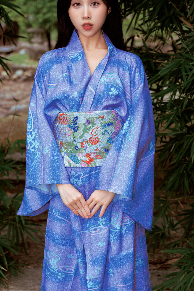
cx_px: 86
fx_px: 574
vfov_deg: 28.4
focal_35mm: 71
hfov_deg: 19.2
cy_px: 116
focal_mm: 56
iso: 100
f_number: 4
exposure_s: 1/125
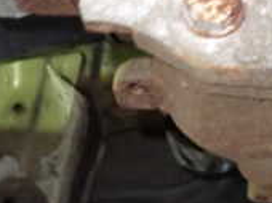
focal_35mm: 106
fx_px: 832
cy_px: -19
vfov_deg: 13.6
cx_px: 362
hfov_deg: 17.3
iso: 800
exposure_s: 1/20
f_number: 2.3
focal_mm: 5.4
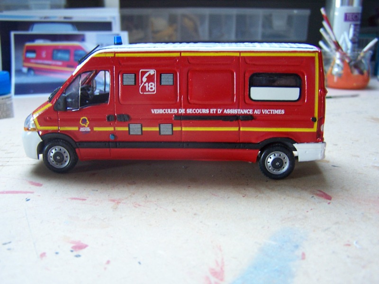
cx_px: 190
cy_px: 142
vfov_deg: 37.7
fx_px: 416
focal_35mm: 38
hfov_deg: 49.0
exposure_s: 1/8
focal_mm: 6.3
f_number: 2.8
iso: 140
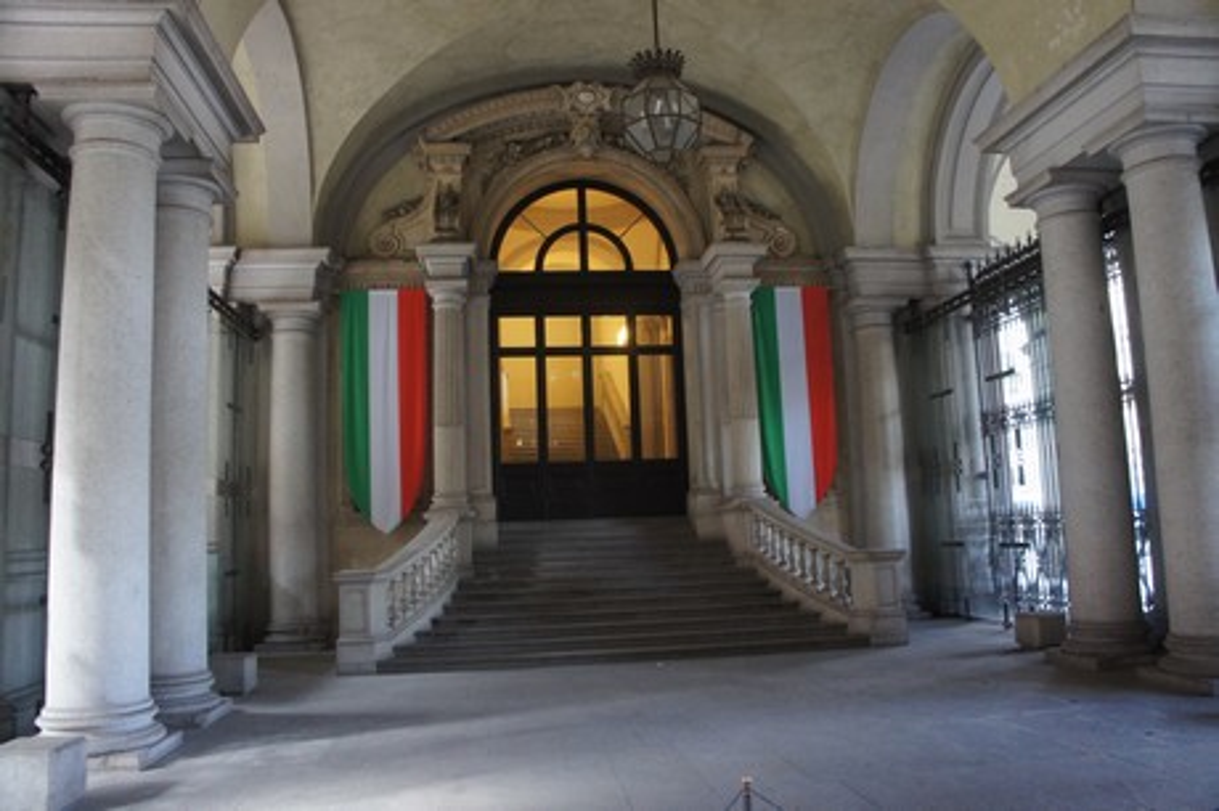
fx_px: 914
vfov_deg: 47.9
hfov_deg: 67.4
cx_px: 610
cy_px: 406
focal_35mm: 27
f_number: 3.5
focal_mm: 18
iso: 1600
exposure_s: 1/100
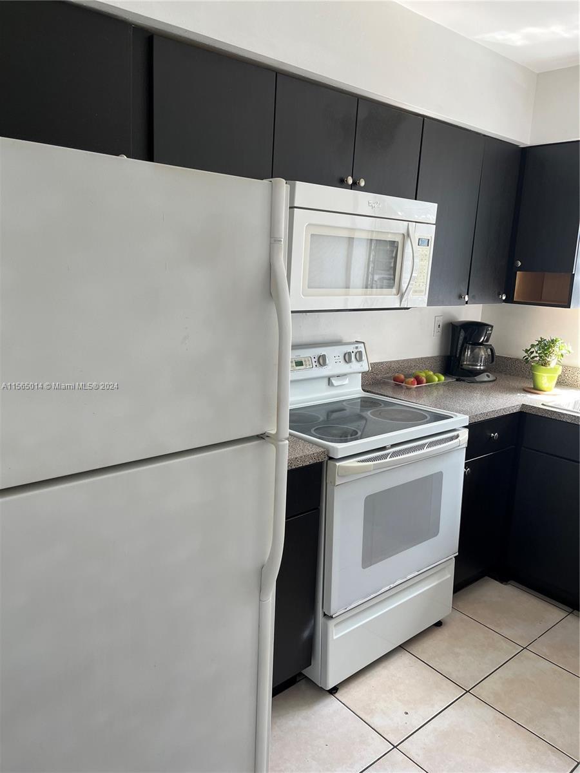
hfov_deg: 53.1
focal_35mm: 26
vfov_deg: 67.3
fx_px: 581
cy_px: 386
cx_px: 290
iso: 50
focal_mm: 5.1
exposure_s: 1/122
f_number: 1.6
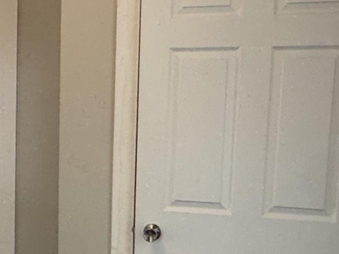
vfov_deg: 22.4
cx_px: 21
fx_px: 636
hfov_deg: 28.4
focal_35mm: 65
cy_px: 187
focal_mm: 2.22
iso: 250
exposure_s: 1/60
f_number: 2.2
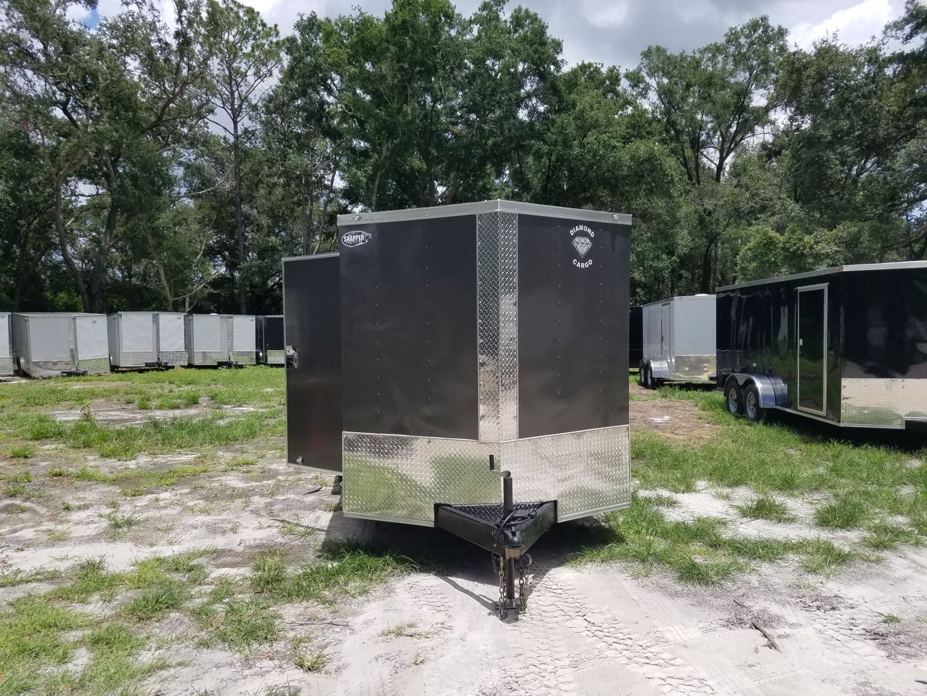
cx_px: 464
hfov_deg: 67.3
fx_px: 696
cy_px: 348
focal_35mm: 26
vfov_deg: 53.1
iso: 50
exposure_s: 1/3504
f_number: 1.7
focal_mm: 4.2
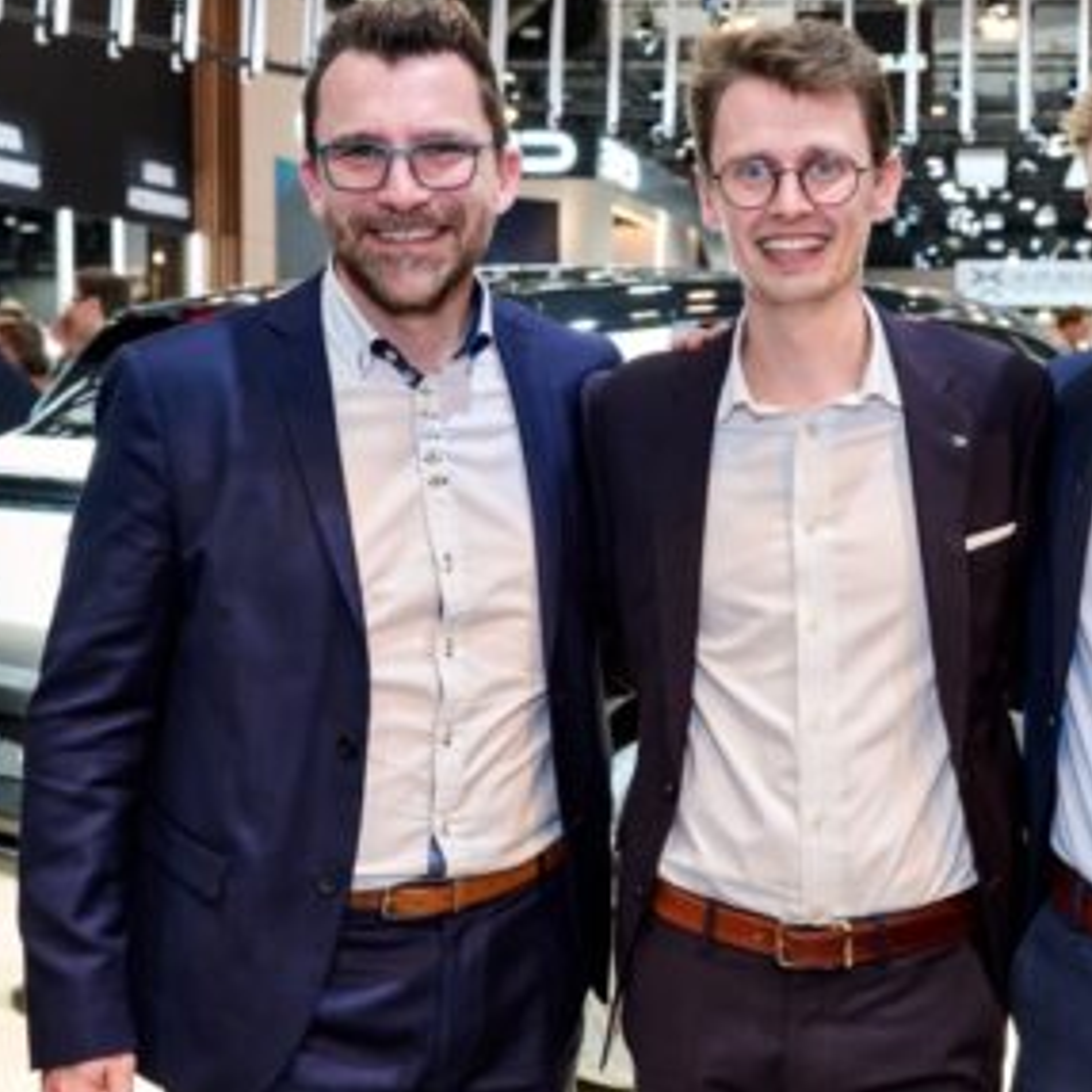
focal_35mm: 52
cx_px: 741
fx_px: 1856
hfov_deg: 32.5
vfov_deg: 32.8
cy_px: 571
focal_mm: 35
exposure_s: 1/160
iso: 1250
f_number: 5.6
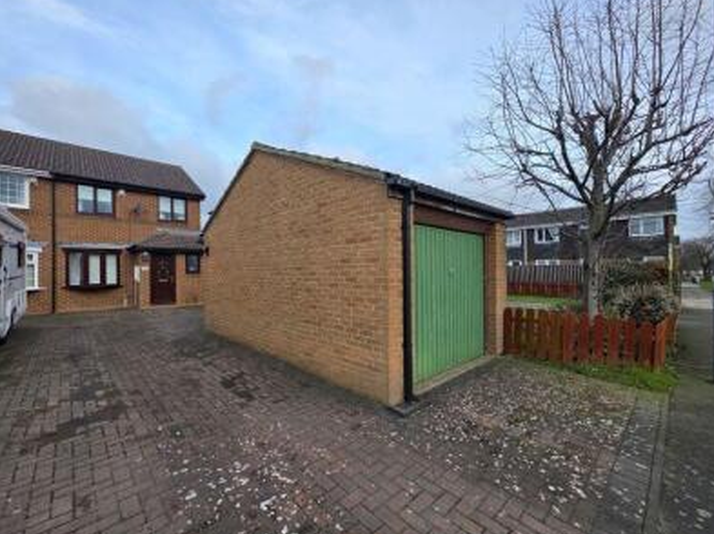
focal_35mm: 14
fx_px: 289
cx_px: 352
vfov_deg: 85.6
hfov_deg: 102.1
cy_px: 268
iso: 40
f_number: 1.9
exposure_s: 1/458
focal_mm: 2.2
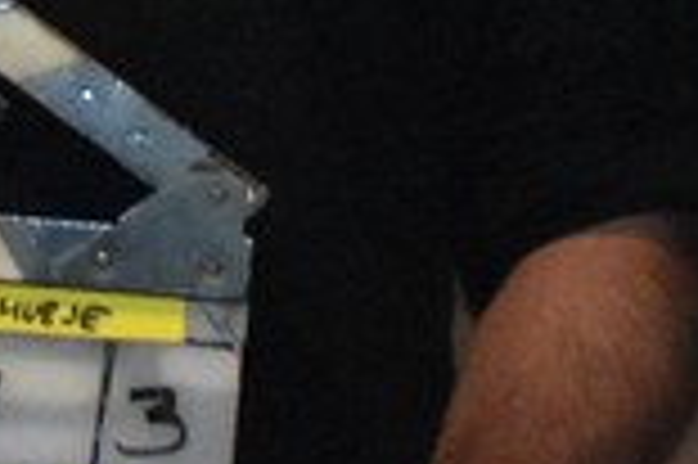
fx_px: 15378
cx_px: -338
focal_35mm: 794
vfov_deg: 1.7
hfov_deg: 2.6
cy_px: -385
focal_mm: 80
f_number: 4
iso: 5000
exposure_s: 1/80
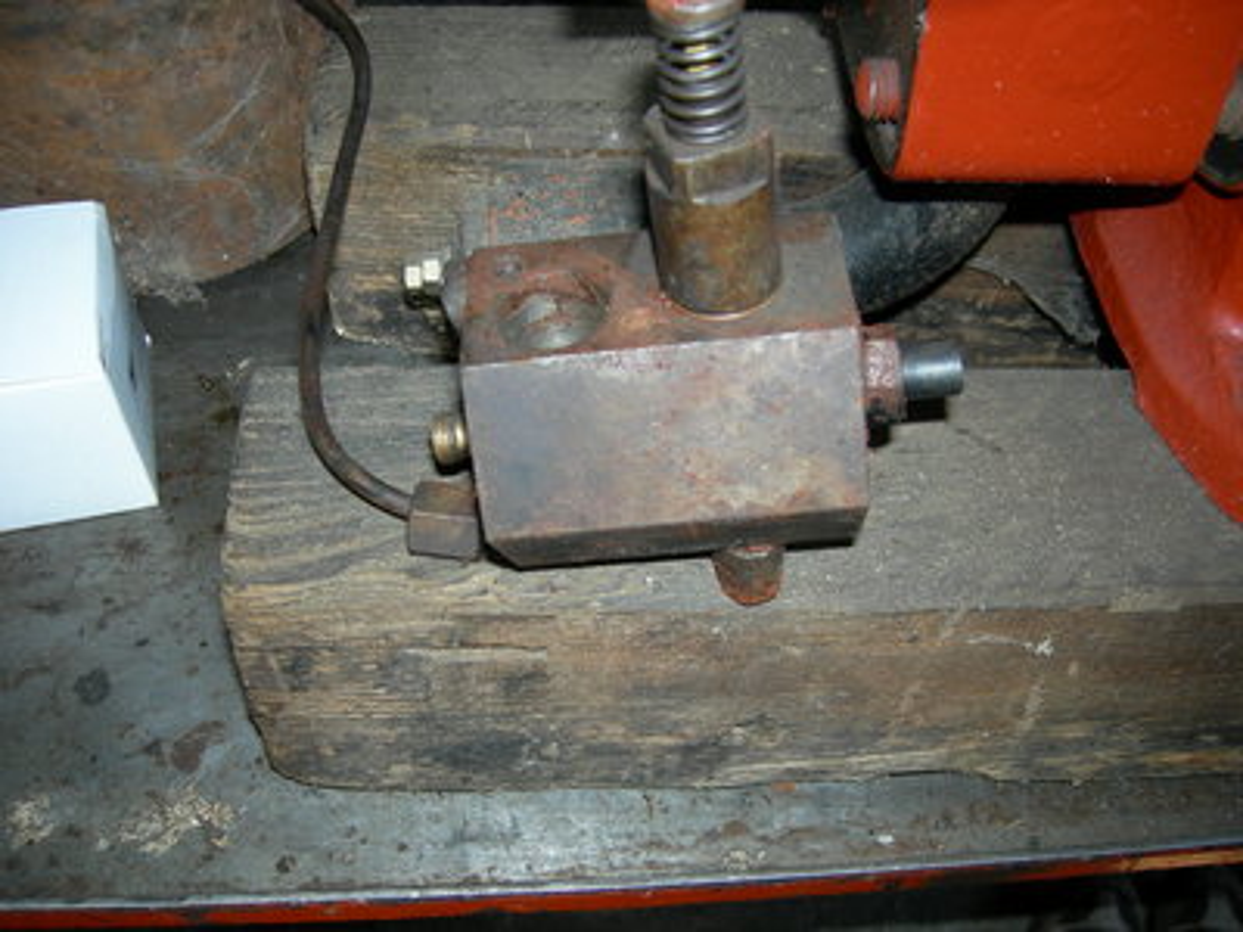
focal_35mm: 36
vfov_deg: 39.7
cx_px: 622
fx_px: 1293
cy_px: 466
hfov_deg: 51.4
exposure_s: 1/60.1
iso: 64
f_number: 2.7
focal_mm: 7.5
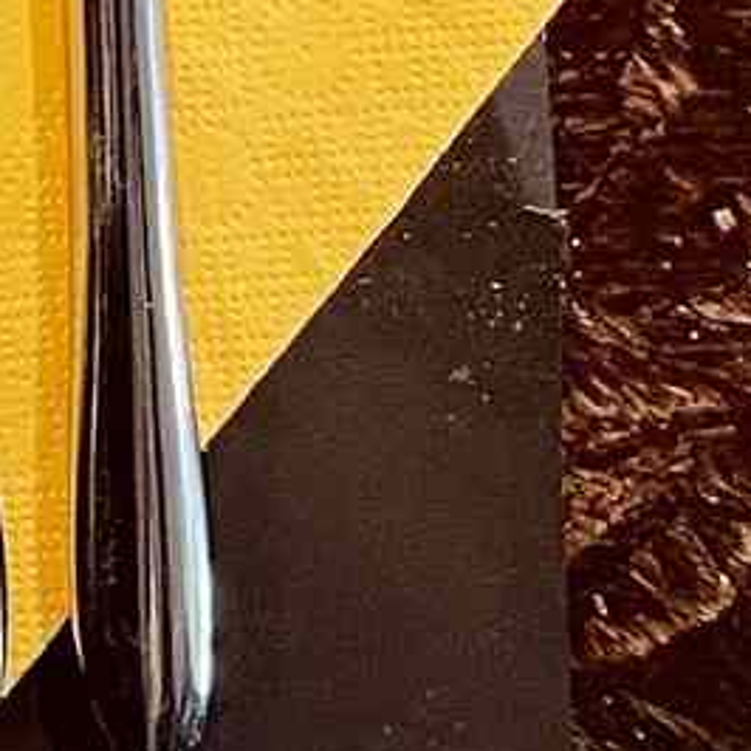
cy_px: -1400
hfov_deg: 8.2
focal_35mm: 177
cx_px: -1584
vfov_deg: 8.5
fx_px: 4345
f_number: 1.6
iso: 125
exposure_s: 1/50
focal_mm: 4.2
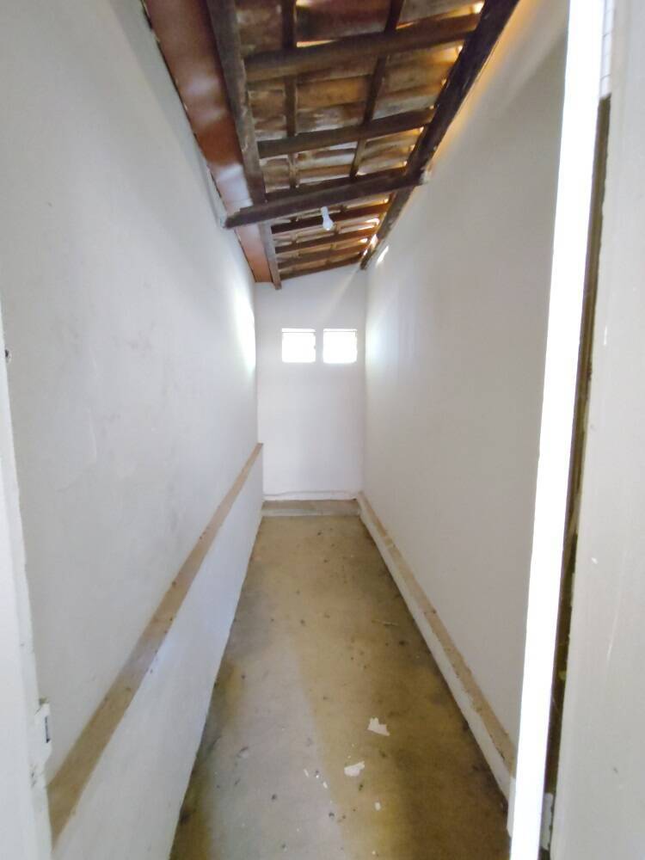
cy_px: 430
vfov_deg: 94.5
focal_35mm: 16
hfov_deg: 78.1
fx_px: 398
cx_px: 322
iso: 6231
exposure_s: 1/13
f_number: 2.2
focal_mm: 1.66
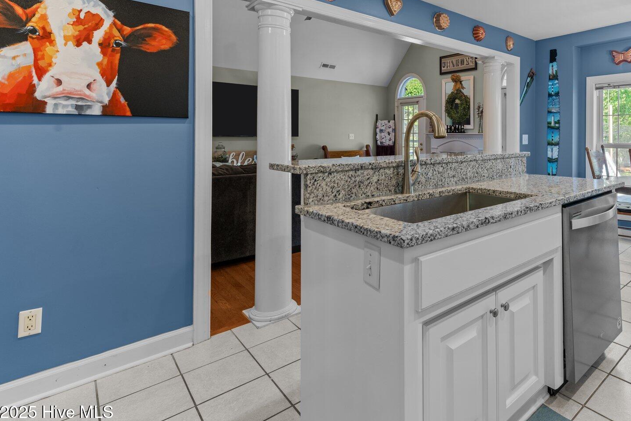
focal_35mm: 20
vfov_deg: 60.4
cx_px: 436
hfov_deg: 80.3
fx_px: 351
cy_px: 139
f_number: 9
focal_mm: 14
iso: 100
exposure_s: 1
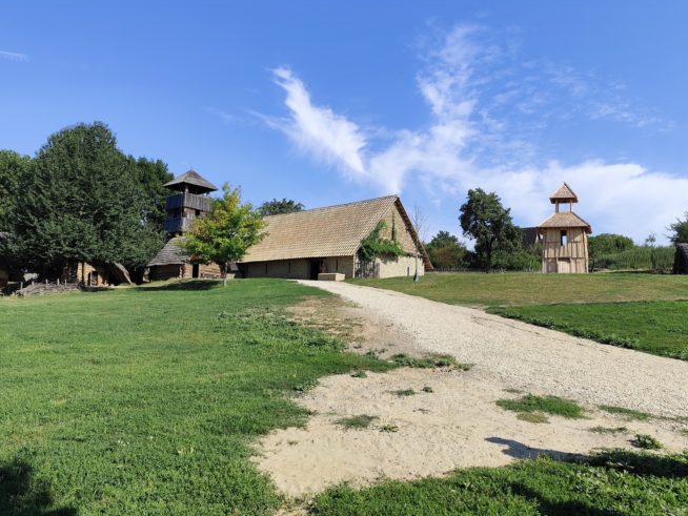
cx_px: 320
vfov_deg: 51.4
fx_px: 537
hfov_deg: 65.2
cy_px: 248
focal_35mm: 27
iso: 50
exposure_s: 1/731
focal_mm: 6.19
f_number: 1.65
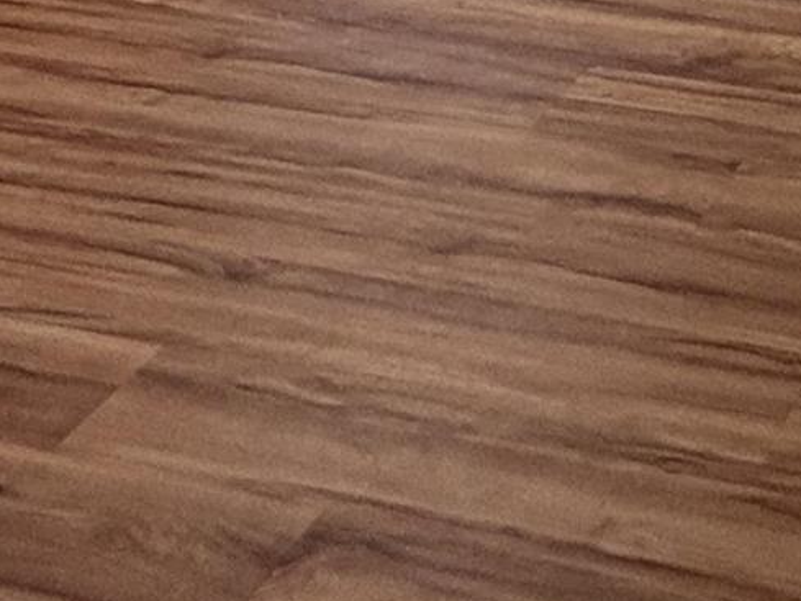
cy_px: -845
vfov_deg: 12.8
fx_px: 2037
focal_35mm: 88
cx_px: 904
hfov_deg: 21.0
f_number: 2.2
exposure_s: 1/99
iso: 80
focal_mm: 2.22
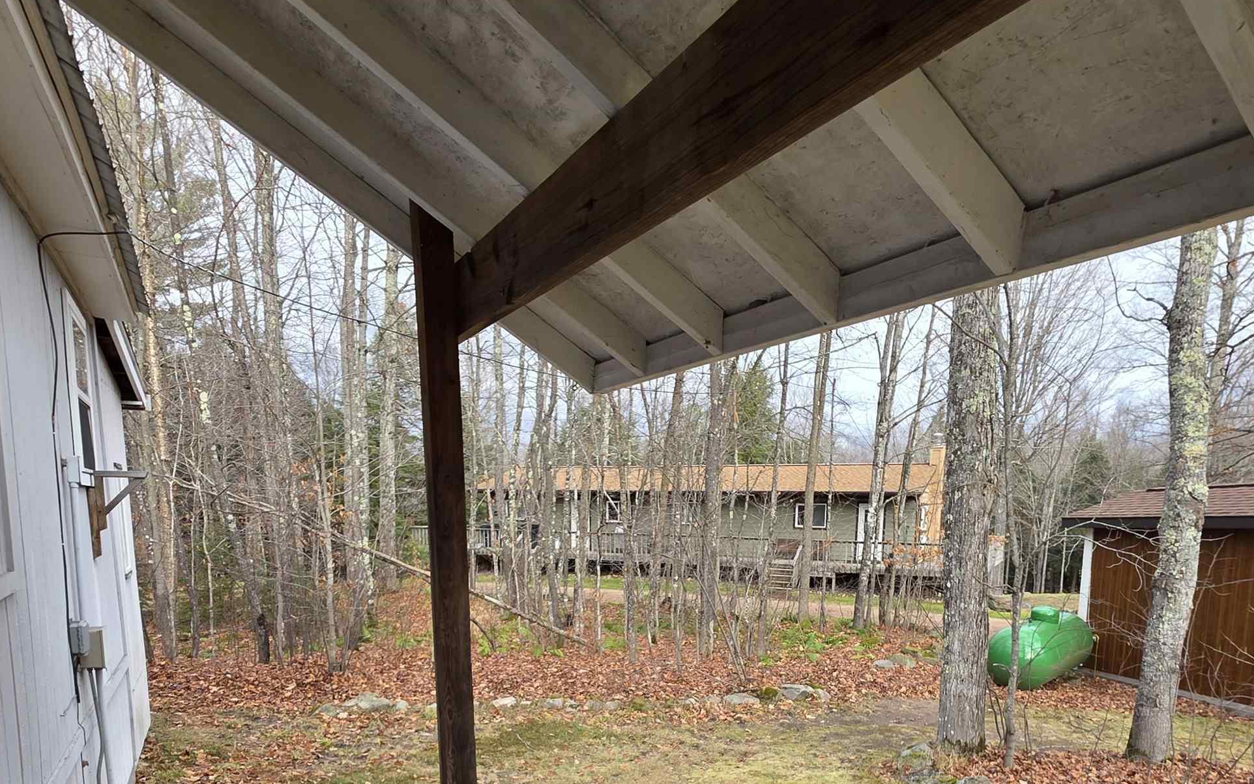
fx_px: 752
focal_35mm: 22
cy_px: 641
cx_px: 672
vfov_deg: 51.2
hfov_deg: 79.5
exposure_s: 1/120
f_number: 1.9
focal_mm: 2.2
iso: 20
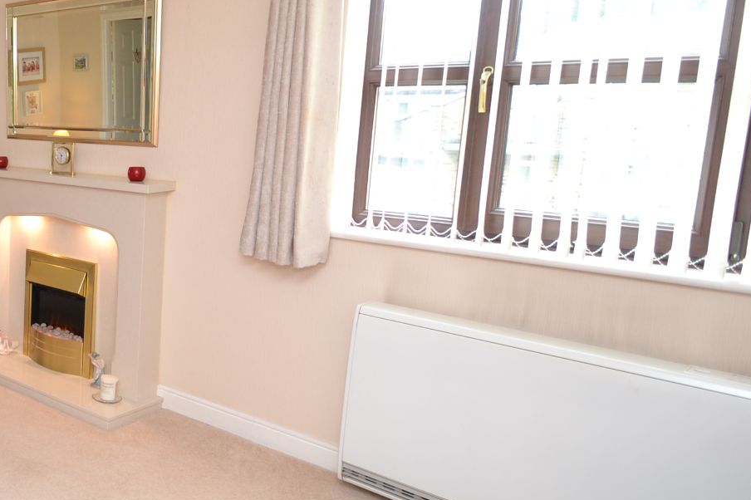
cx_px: -67
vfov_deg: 38.8
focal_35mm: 34
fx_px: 709
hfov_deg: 43.7
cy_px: 220
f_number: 4
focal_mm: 10
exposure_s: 1/60
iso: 400
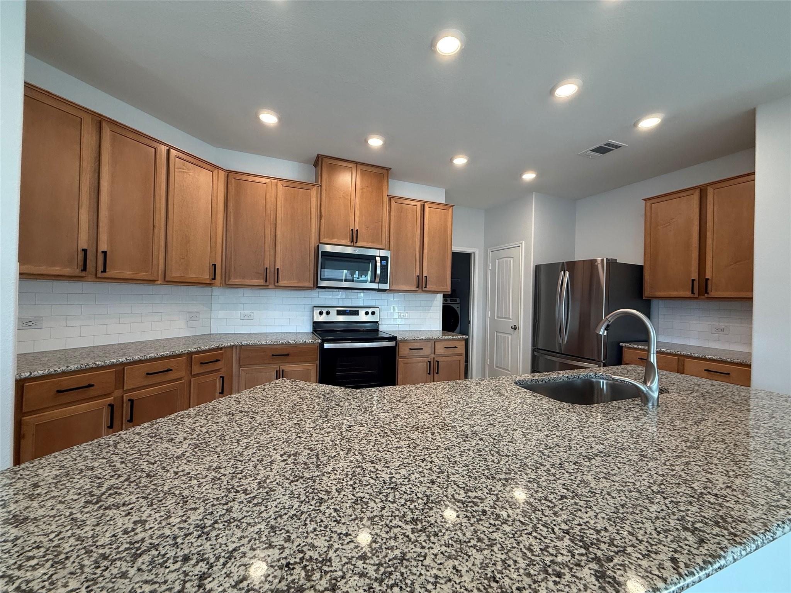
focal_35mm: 14
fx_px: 320
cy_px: 296
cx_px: 396
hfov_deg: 102.1
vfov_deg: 85.7
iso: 200
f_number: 2.2
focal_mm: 2.22
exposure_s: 1/120
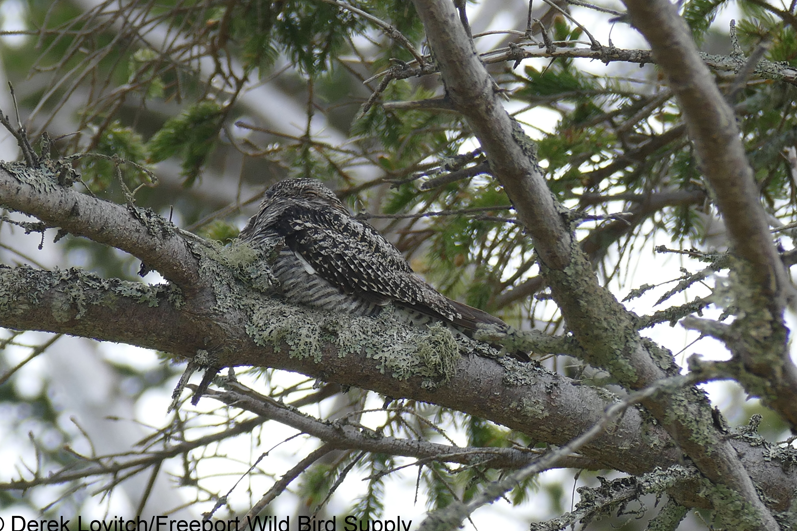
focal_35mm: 828
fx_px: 18330
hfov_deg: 2.5
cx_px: 387
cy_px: 268
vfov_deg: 1.7
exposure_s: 1/500
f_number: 4
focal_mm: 146
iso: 125
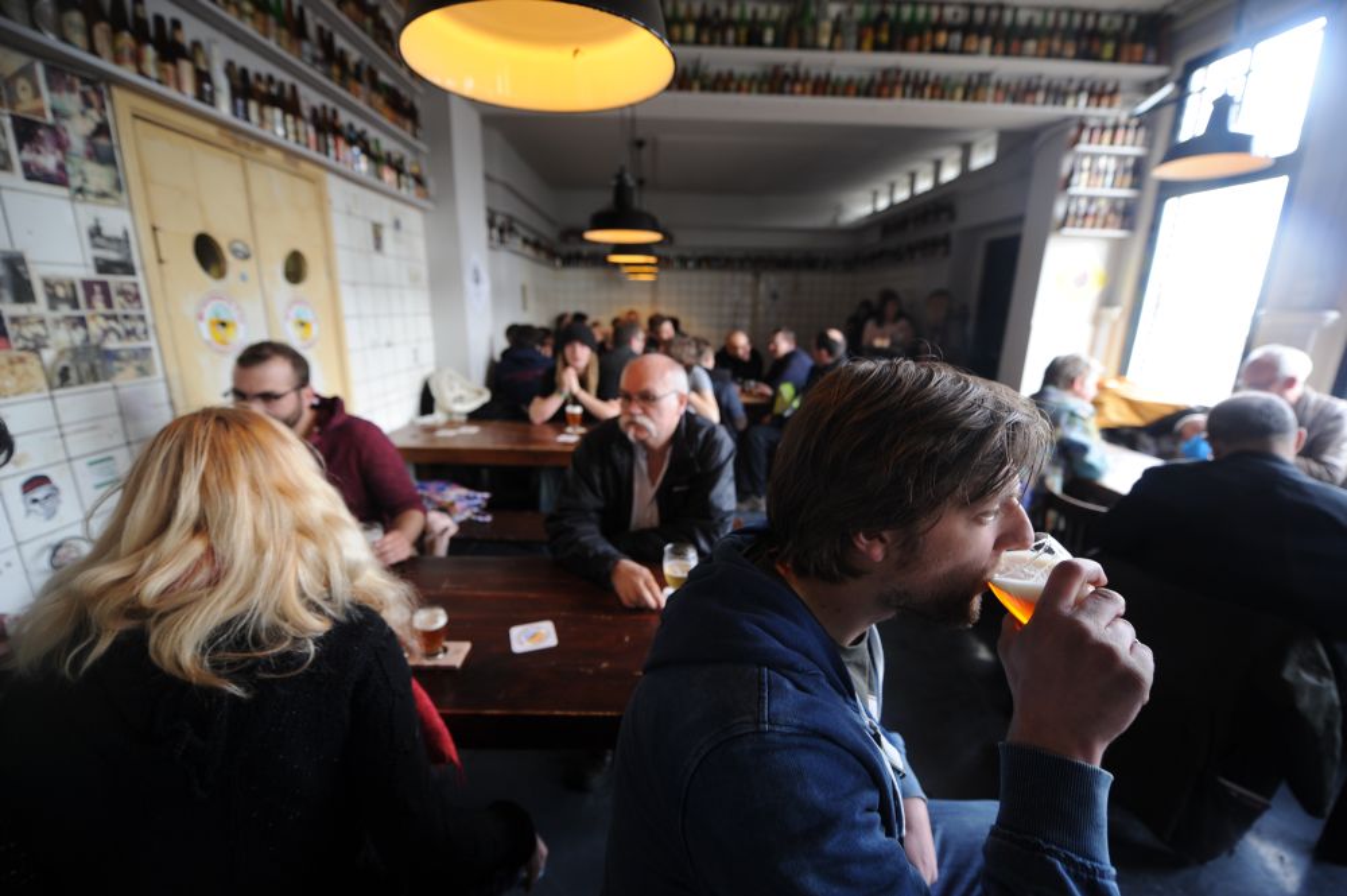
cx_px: 674
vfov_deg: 81.1
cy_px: 448
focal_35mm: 14
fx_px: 523
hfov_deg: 104.3
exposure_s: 1/60
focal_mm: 14
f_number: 2.8
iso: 500
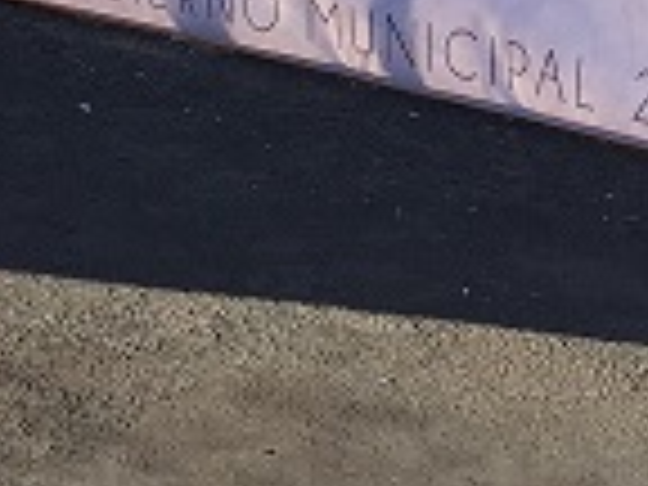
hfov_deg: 12.0
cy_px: -612
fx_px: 3070
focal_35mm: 164
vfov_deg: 8.4
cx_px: 549
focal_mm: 4.15
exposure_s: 1/760
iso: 32
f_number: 2.2
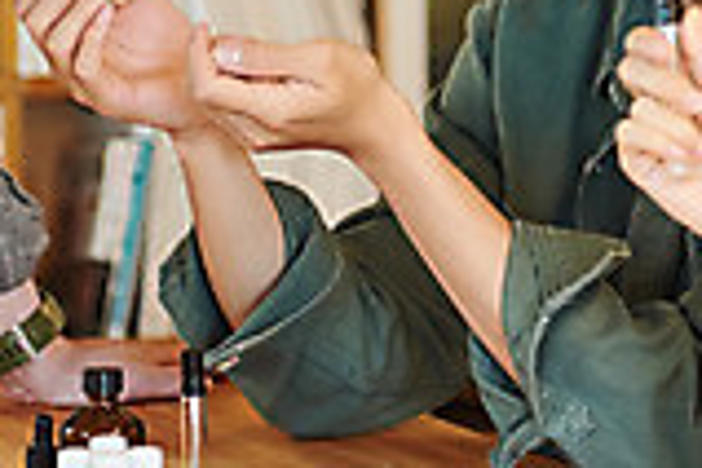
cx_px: 364
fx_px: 4563
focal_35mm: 234
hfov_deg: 8.8
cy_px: -203
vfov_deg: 5.8
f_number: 2.8
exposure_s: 1/125
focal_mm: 62
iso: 800
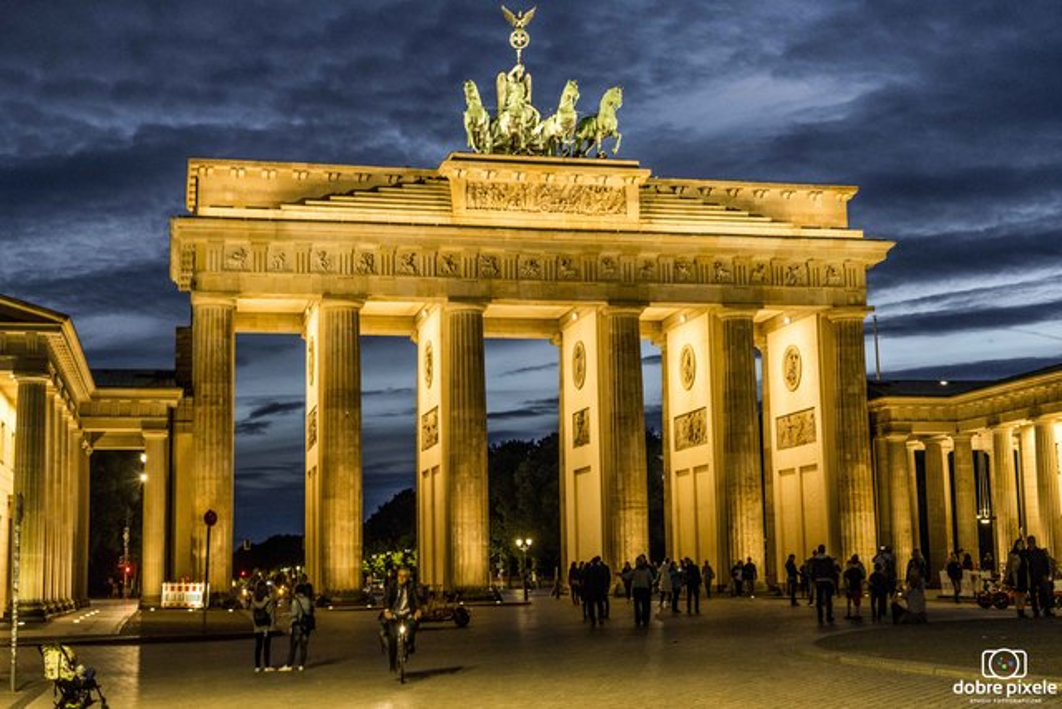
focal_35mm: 50
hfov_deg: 39.6
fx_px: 1475
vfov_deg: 27.0
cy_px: 354
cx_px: 531
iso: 2500
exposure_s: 1/15
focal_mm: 50
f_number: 5.6
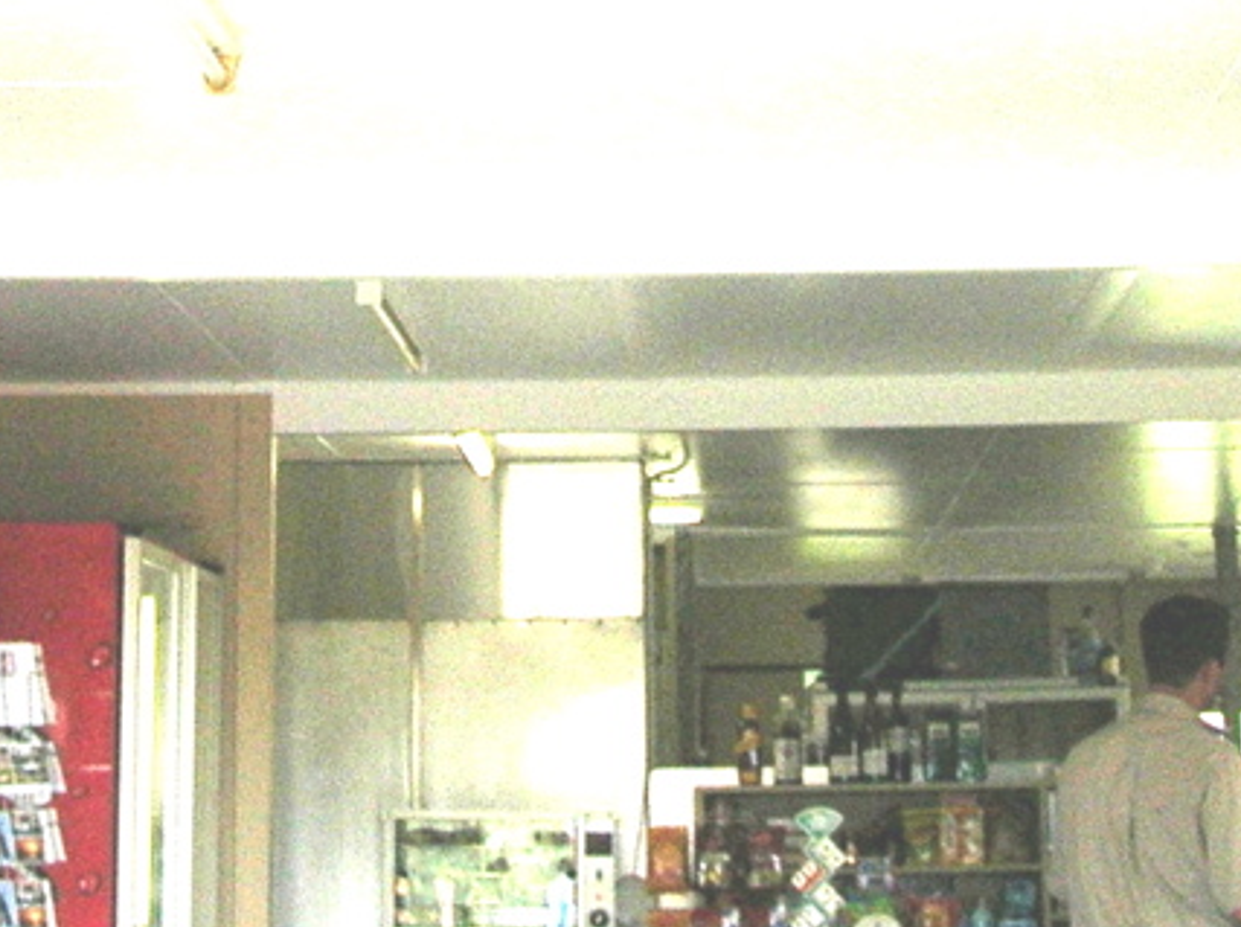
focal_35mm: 54
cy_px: 485
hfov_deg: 35.5
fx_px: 1933
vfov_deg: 27.0
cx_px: 700
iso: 50
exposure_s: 1/120
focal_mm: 6
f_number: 2.7
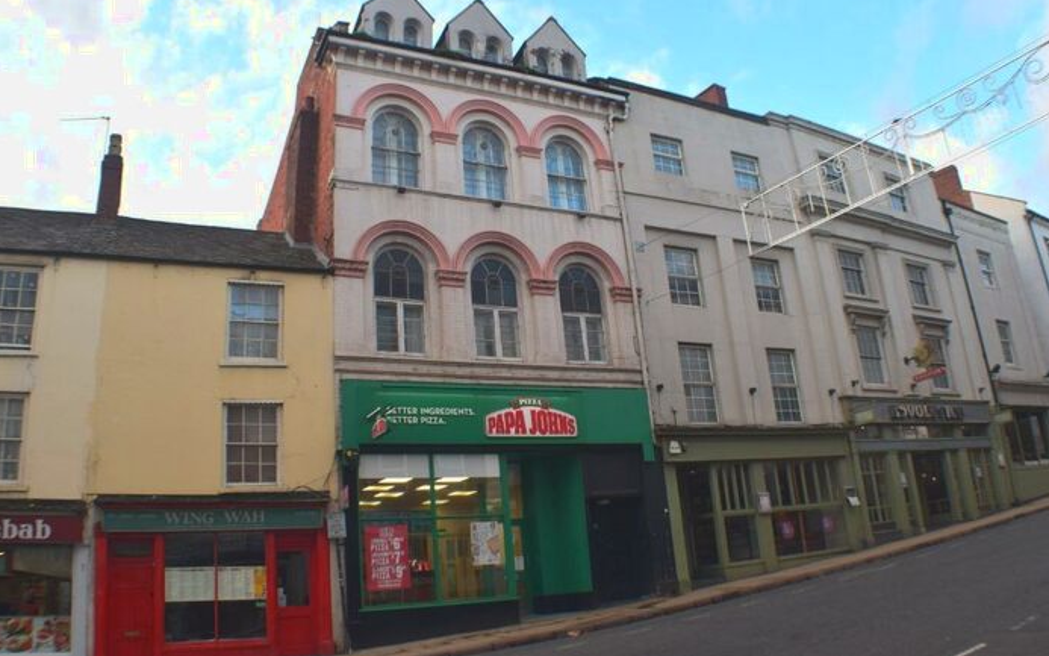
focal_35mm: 36
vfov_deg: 35.8
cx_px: 525
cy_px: 305
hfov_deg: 54.6
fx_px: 1015
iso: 400
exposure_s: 1/125
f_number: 9
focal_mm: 23
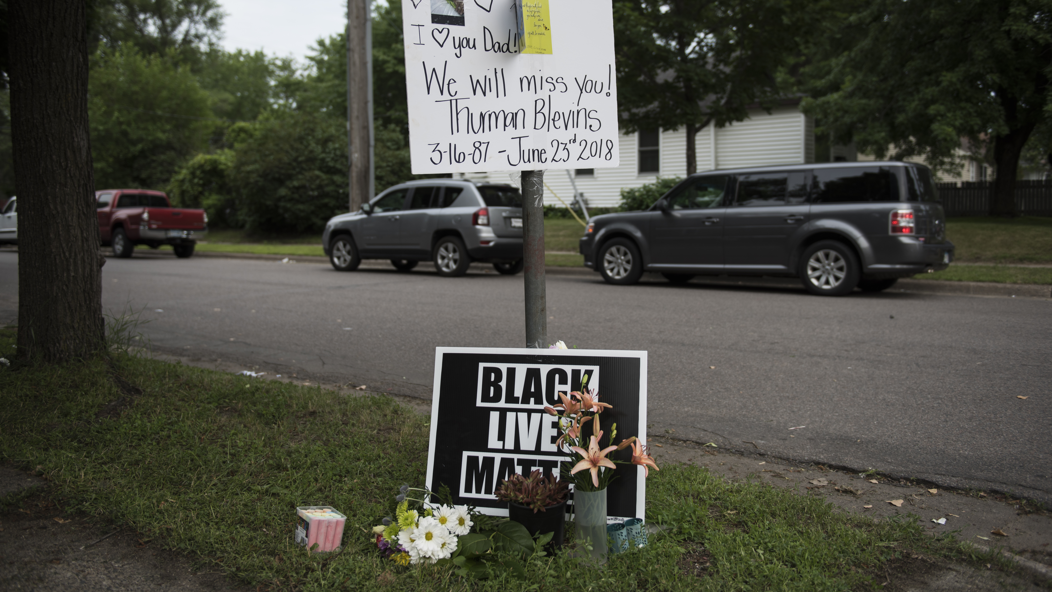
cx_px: 524
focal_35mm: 31
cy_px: 246
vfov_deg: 37.7
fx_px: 865
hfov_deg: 62.6
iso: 100
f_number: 2.8
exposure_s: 1/320
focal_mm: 29
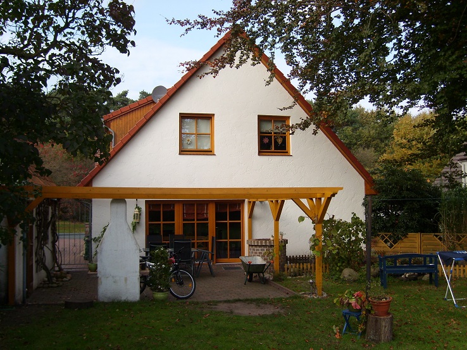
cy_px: 175
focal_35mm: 35
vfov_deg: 40.7
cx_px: 234
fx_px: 472
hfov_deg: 52.6
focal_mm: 5.8
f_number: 7.1
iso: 50
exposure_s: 1/105
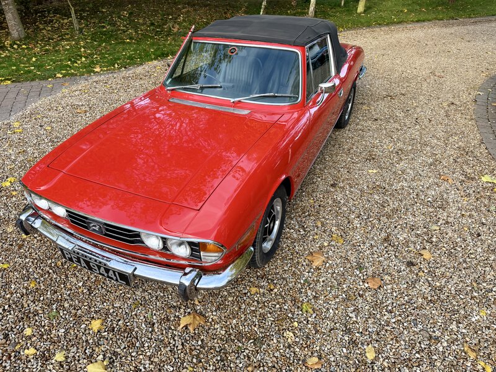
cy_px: 186
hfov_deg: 71.6
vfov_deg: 56.8
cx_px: 248
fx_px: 344
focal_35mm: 24
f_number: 1.78
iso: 100
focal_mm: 6.76
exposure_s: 1/617
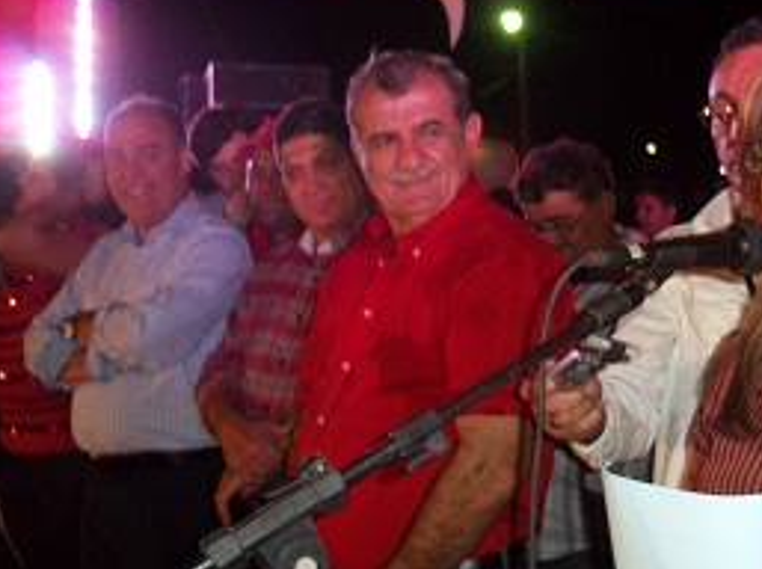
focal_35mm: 49
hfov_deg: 38.5
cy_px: 299
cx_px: 504
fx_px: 1077
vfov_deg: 29.6
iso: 160
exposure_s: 1/30
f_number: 3.1
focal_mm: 6.5
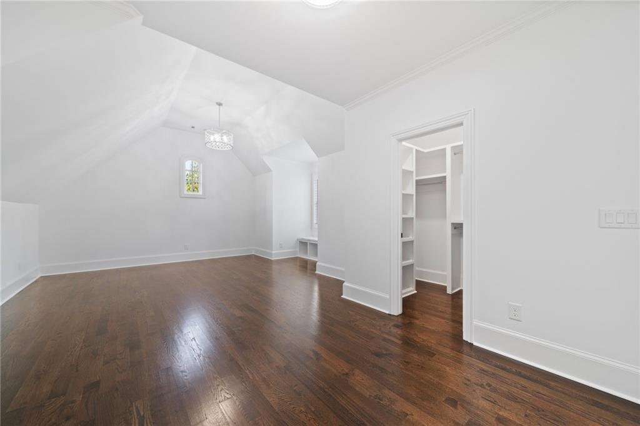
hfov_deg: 108.4
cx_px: 320
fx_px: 231
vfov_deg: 85.3
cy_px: 213
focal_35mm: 13
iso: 500
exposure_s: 1/2.5
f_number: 8
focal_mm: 13
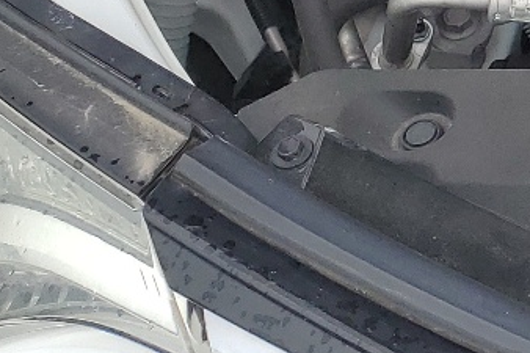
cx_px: 1163
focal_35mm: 128
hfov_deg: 13.1
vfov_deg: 9.9
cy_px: -358
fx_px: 1883
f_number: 1.5
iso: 50
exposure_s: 1/833
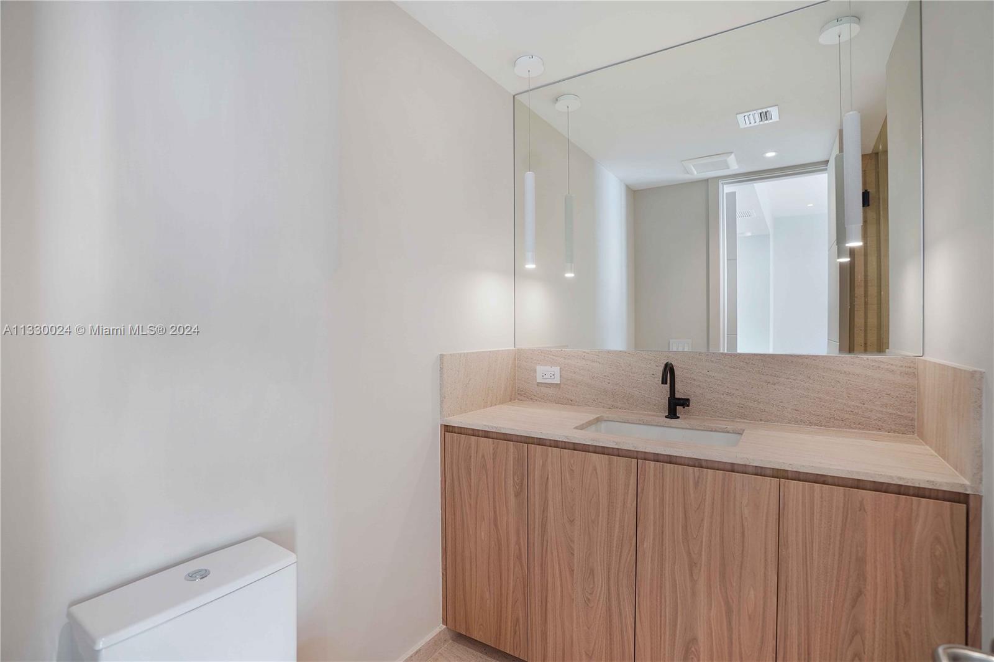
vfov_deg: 73.7
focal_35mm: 16
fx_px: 442
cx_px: 497
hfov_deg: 96.8
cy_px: 331
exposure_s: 1/100
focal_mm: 16
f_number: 4.5
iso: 320
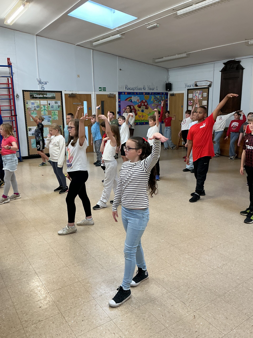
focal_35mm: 29
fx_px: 283
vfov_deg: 61.7
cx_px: 126
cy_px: 169
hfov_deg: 48.2
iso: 80
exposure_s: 1/50
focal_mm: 3
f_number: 1.8
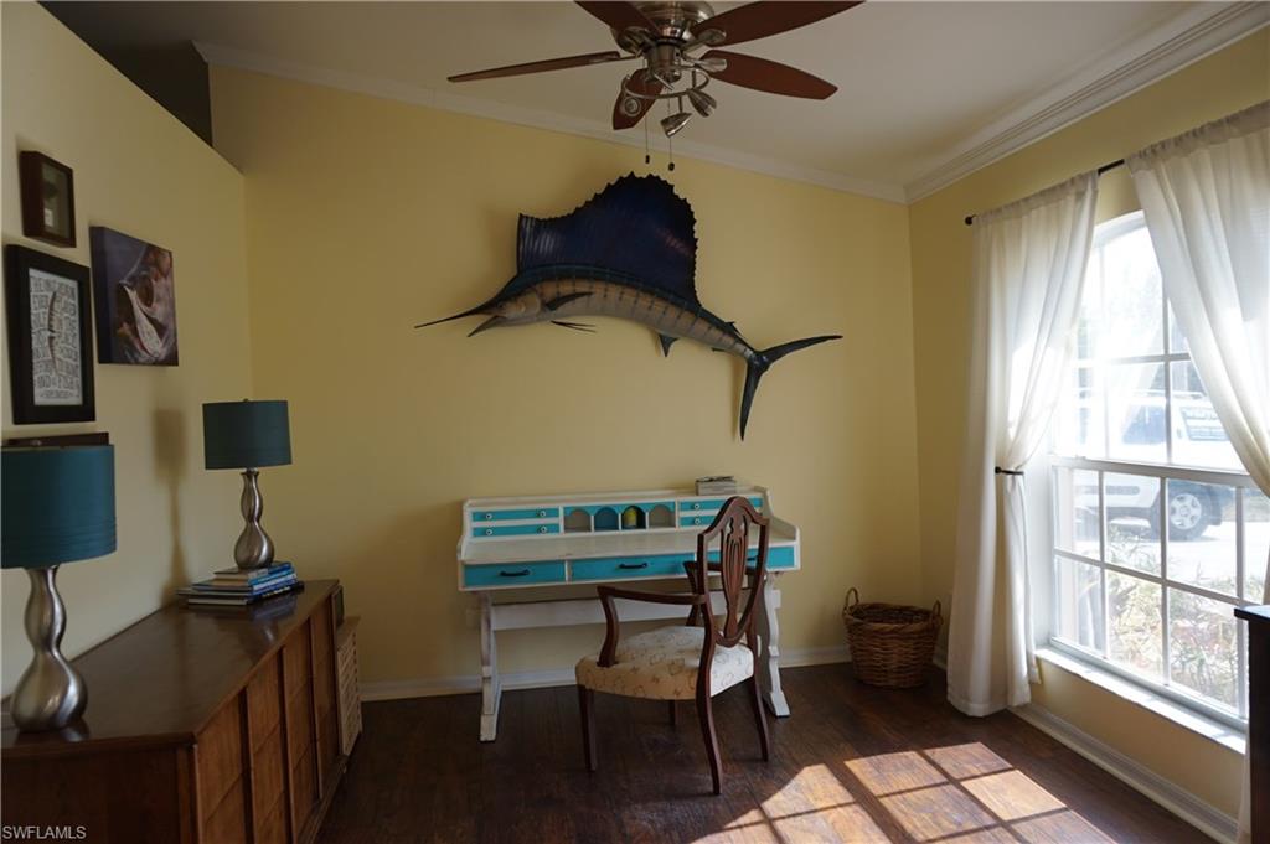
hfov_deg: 73.8
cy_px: 422
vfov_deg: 53.1
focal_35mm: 24
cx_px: 635
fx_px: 846
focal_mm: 16
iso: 100
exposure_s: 1/60
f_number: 4
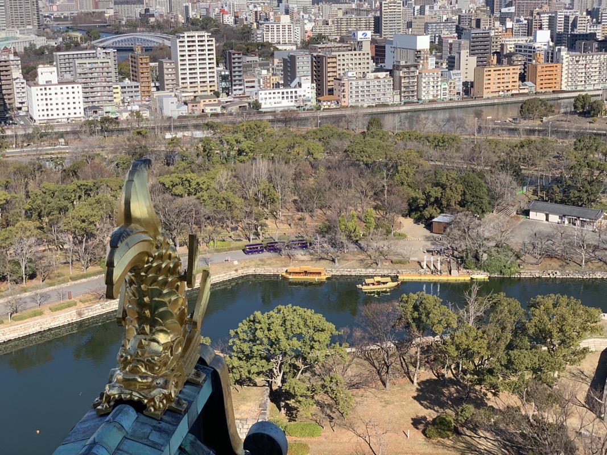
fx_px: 912
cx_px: 304
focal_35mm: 52
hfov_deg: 36.8
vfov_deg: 28.0
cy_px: 228
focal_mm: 6
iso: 16
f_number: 2.4
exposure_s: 1/940
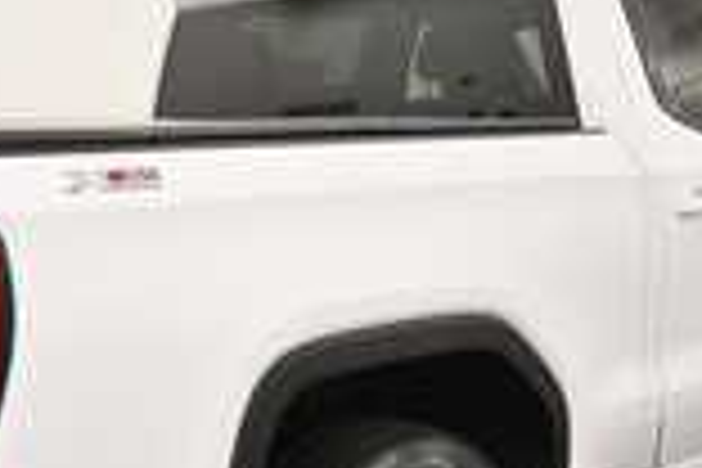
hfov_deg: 31.3
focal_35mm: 64
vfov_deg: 21.0
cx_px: 288
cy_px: 380
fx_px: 1248
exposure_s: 1/160
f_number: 5.3
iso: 800
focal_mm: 17
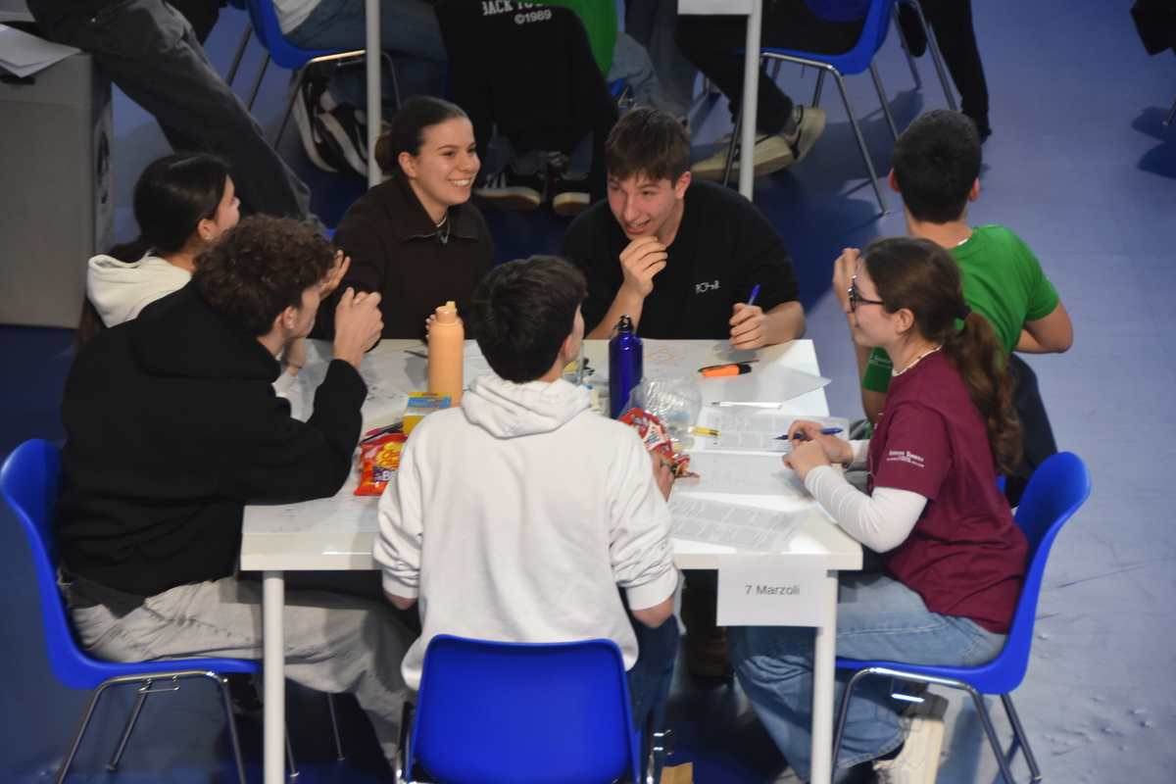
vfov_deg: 9.6
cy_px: 392
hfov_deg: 14.4
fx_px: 4655
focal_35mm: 142
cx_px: 588
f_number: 5.3
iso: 1000
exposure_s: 1/60
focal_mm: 95
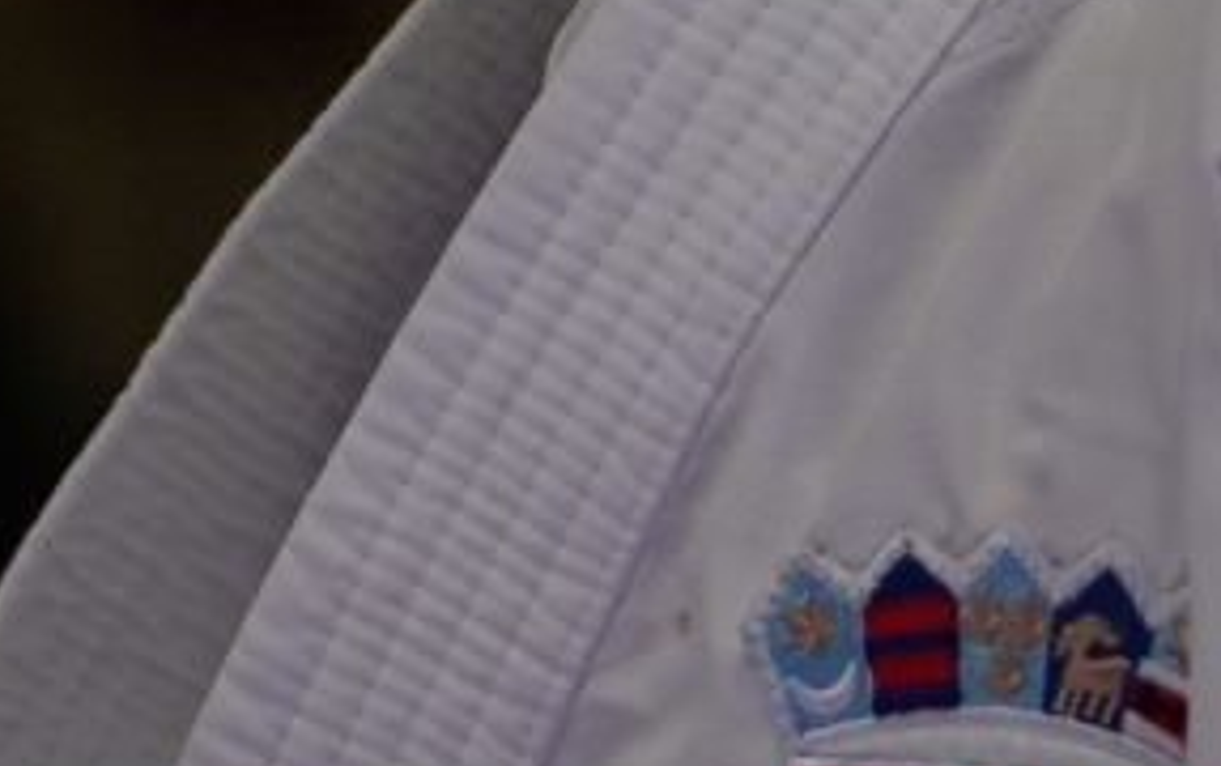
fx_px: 22317
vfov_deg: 2.0
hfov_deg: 3.1
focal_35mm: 670
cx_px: 1808
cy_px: -1319
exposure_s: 1/1000
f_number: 2.8
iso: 400
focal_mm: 70
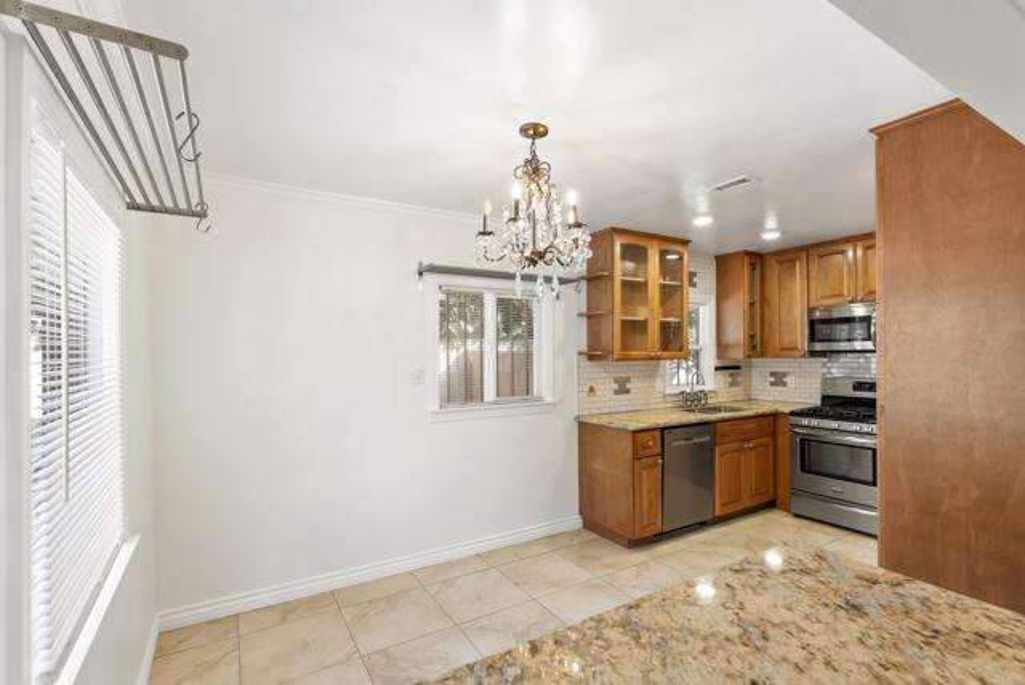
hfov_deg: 96.7
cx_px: 512
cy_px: 342
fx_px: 456
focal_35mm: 16
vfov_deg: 73.9
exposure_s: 1/8
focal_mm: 16
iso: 500
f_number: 8
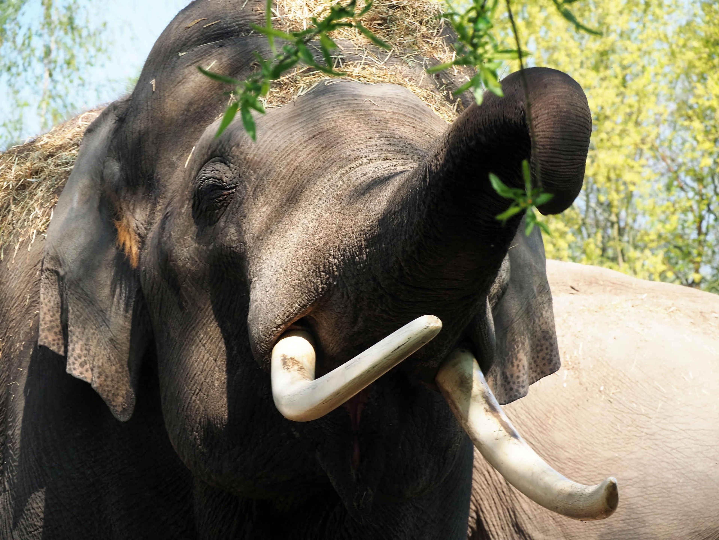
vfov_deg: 7.4
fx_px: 4154
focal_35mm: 200
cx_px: 360
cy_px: 270
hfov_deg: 9.9
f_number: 11
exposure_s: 1/160
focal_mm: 100
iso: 800
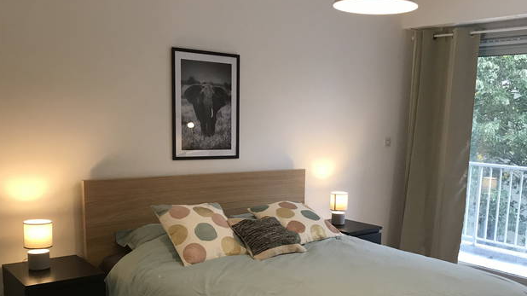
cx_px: 304
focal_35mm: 39
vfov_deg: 30.0
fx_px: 545
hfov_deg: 51.4
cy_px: 215
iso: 32
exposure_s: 1/25
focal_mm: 3.99
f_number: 1.8
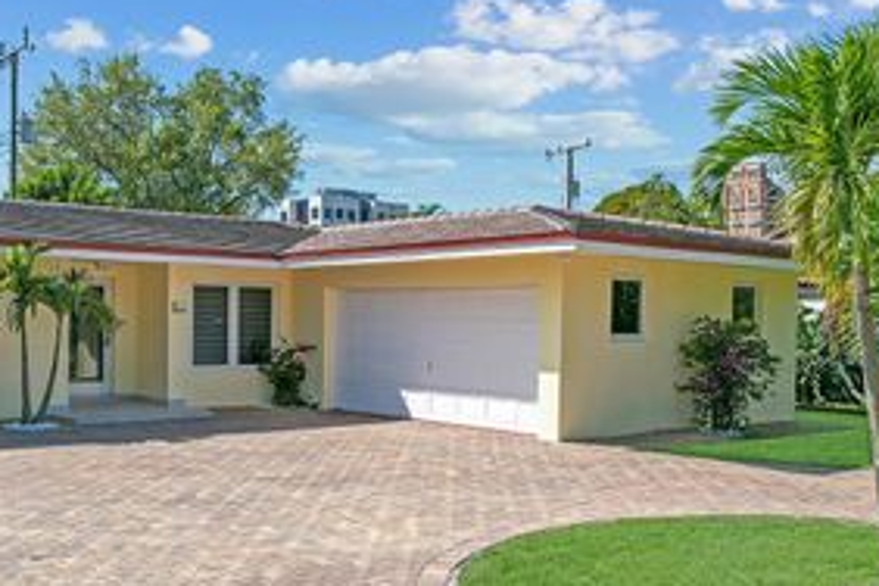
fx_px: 952
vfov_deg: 34.2
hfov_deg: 48.8
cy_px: 332
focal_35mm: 39
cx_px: 302
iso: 100
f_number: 2.8
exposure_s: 1/1250
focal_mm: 8.38
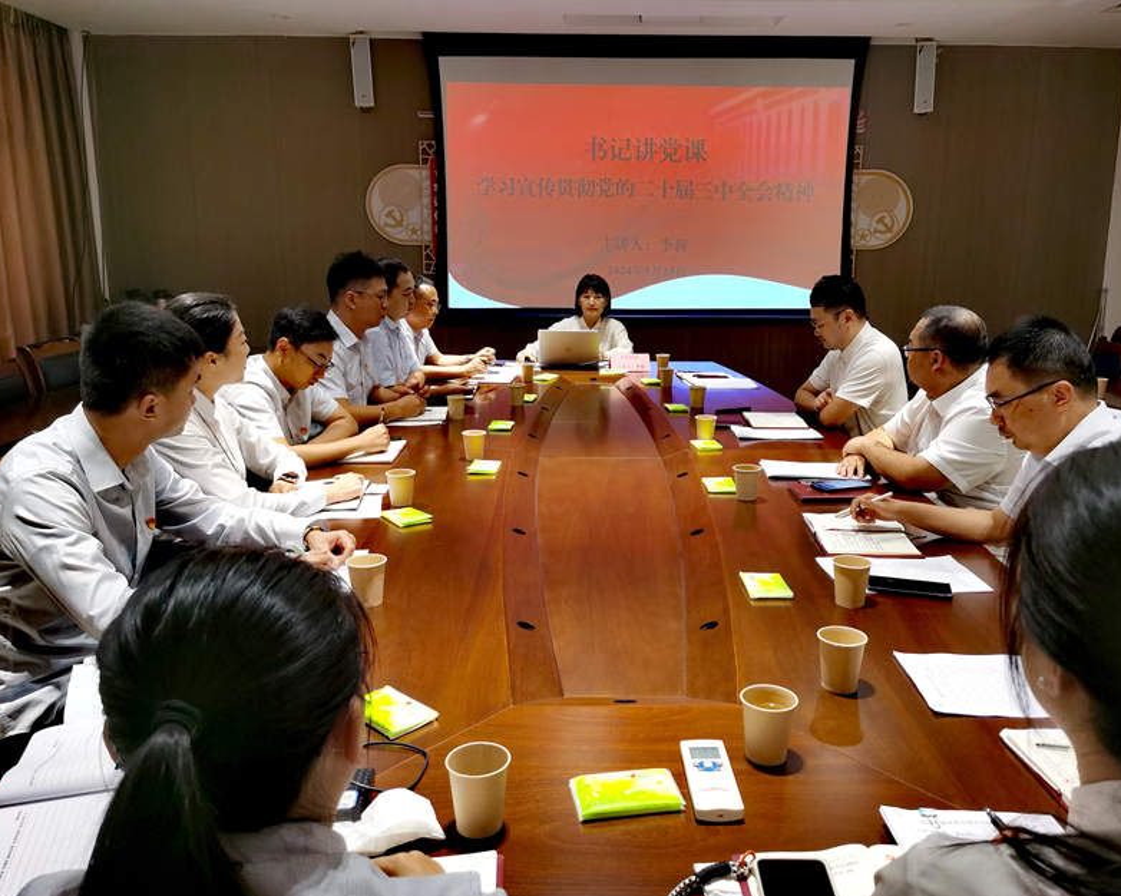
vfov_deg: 49.9
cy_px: 451
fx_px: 962
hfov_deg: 60.4
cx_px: 605
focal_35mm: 29
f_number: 1.6
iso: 200
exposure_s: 1/100
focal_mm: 5.56
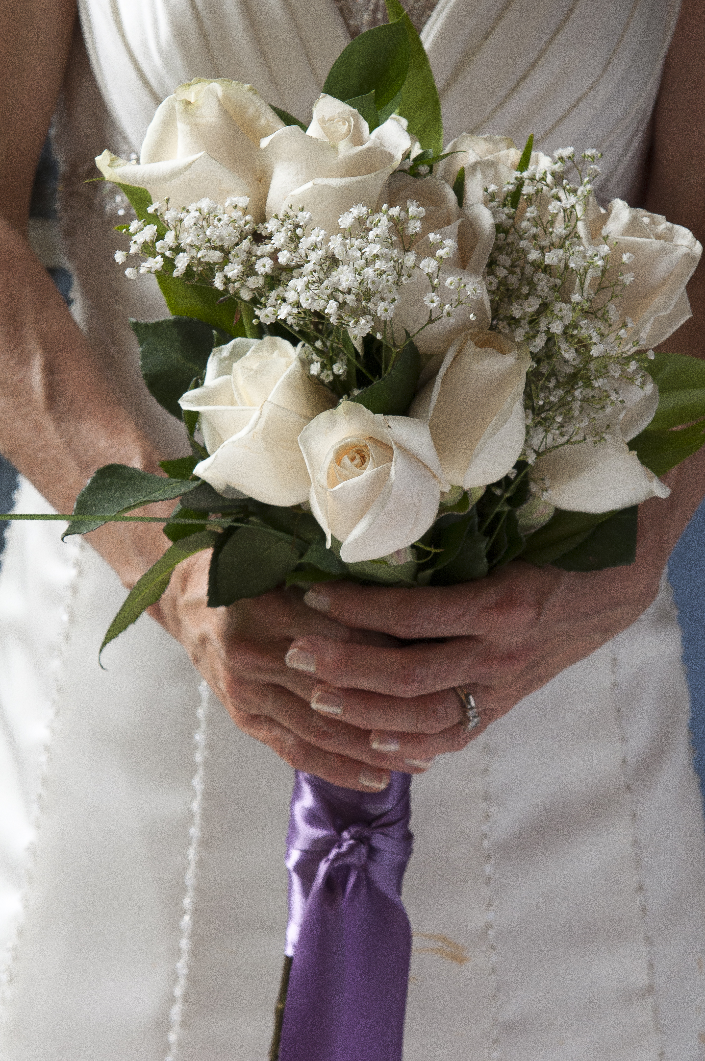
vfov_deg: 19.5
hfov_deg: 13.0
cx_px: 352
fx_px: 3092
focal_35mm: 105
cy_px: 530
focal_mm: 70
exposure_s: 1/25
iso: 800
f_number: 8
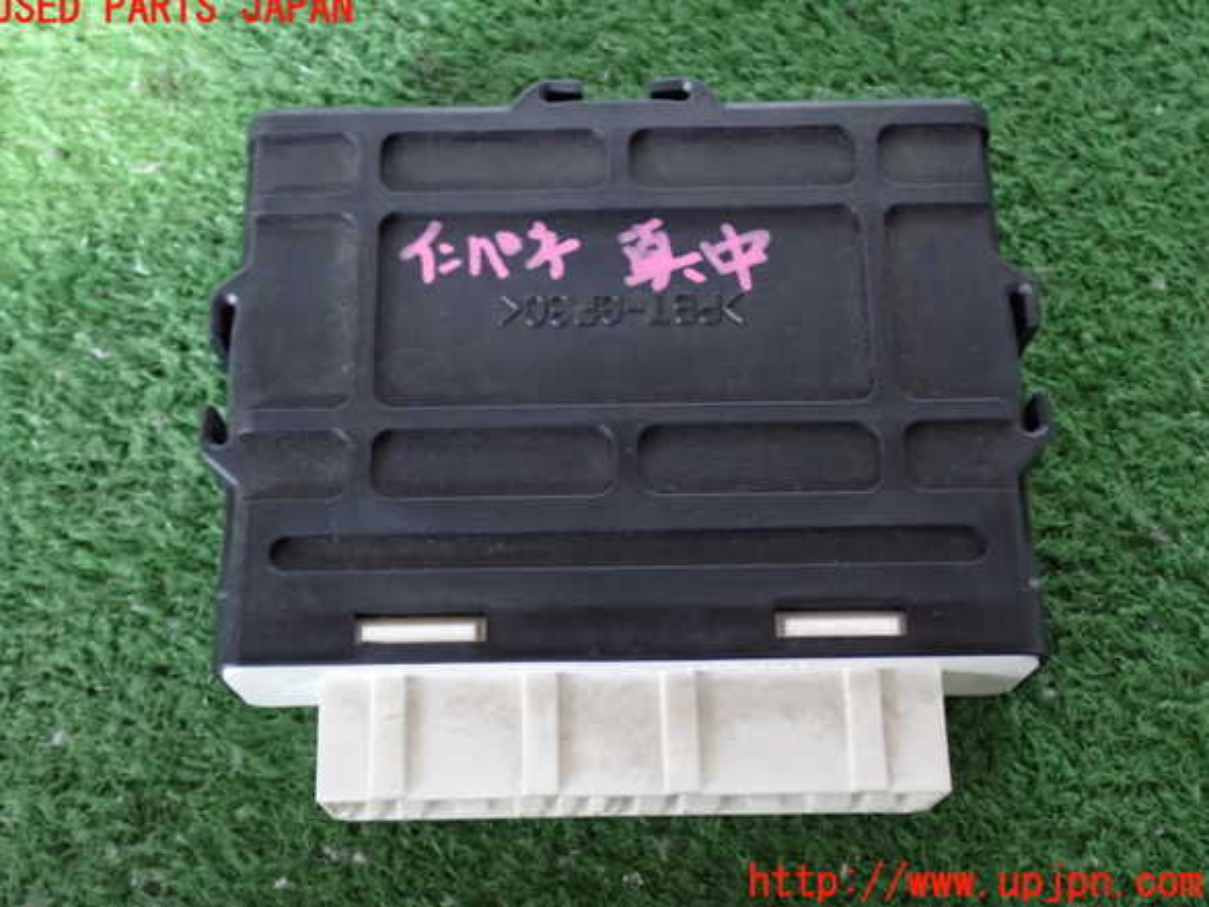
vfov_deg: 30.3
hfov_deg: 39.7
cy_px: 446
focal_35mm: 48
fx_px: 1676
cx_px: 596
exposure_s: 1/13
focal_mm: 8.4
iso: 1250
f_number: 3.1
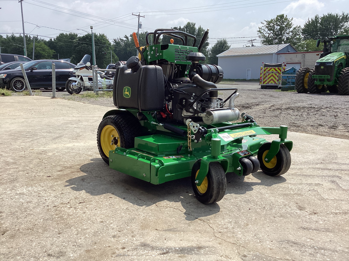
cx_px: 174
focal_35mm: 31
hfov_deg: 58.4
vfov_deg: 45.4
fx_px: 313
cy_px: 130
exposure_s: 1/1508
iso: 25
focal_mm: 3.3
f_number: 2.4
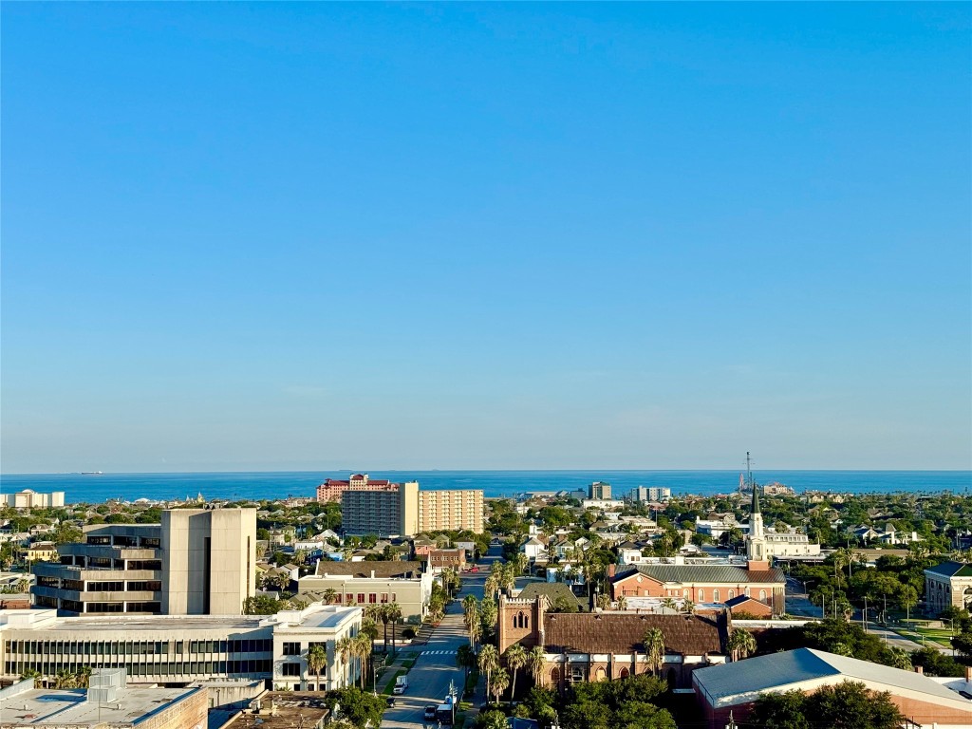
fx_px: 1348
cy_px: 364
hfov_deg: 39.7
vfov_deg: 30.3
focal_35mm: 48
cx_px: 486
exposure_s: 1/5376
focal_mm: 6.76
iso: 64
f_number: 1.78
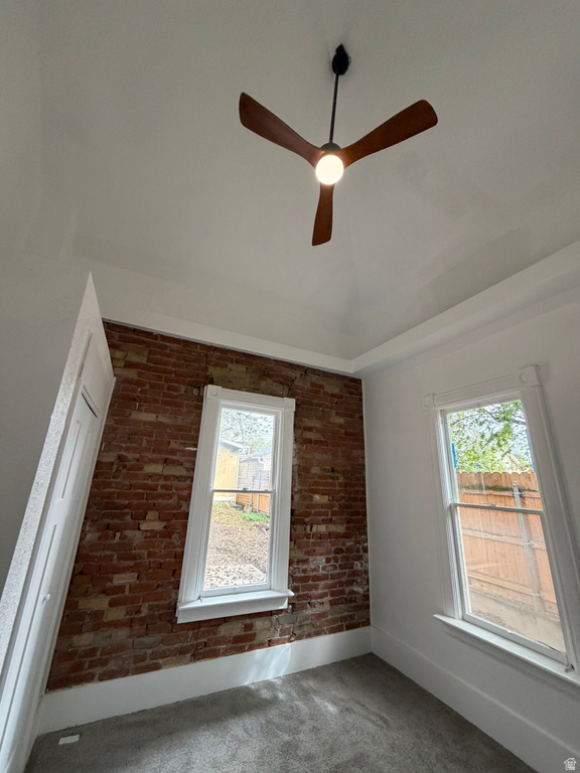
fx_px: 313
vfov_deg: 102.1
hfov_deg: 85.7
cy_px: 386
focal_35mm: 14
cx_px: 290
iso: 250
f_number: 2.2
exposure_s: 1/121
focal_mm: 2.22
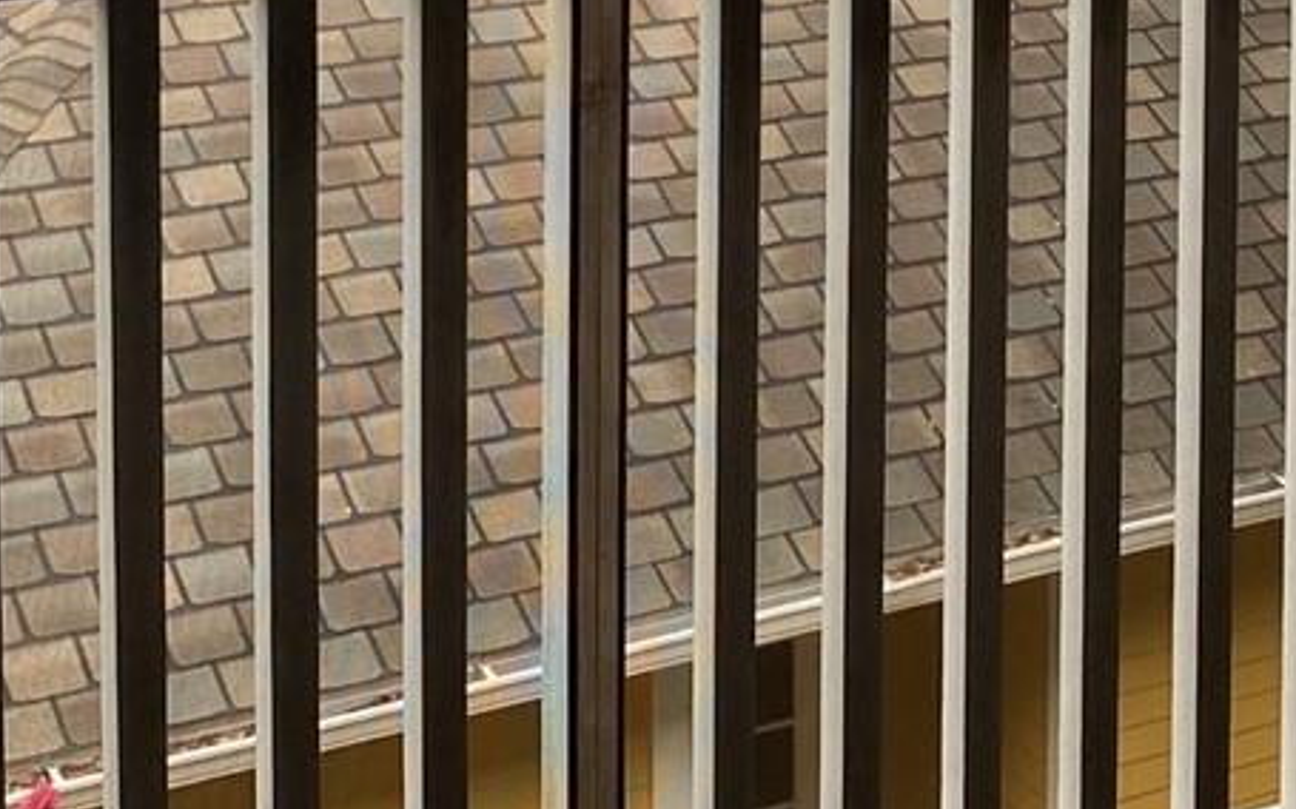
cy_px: -416
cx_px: 1148
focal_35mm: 97
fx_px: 3425
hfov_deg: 21.0
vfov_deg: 12.8
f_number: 1.8
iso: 32
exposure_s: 1/222
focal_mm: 4.25
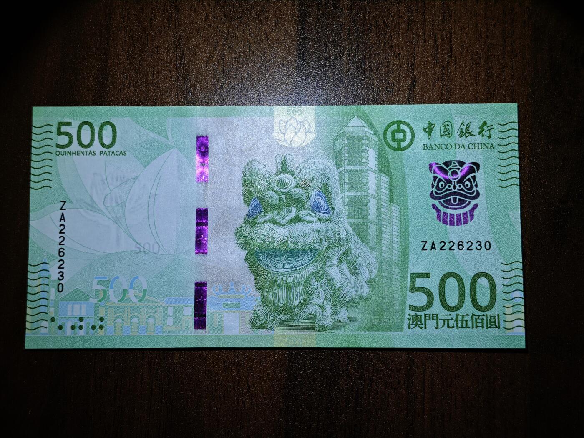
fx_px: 844
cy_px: 219
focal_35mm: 50
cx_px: 292
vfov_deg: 29.1
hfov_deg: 38.2
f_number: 1.63
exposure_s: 1/102
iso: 320
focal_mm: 5.85
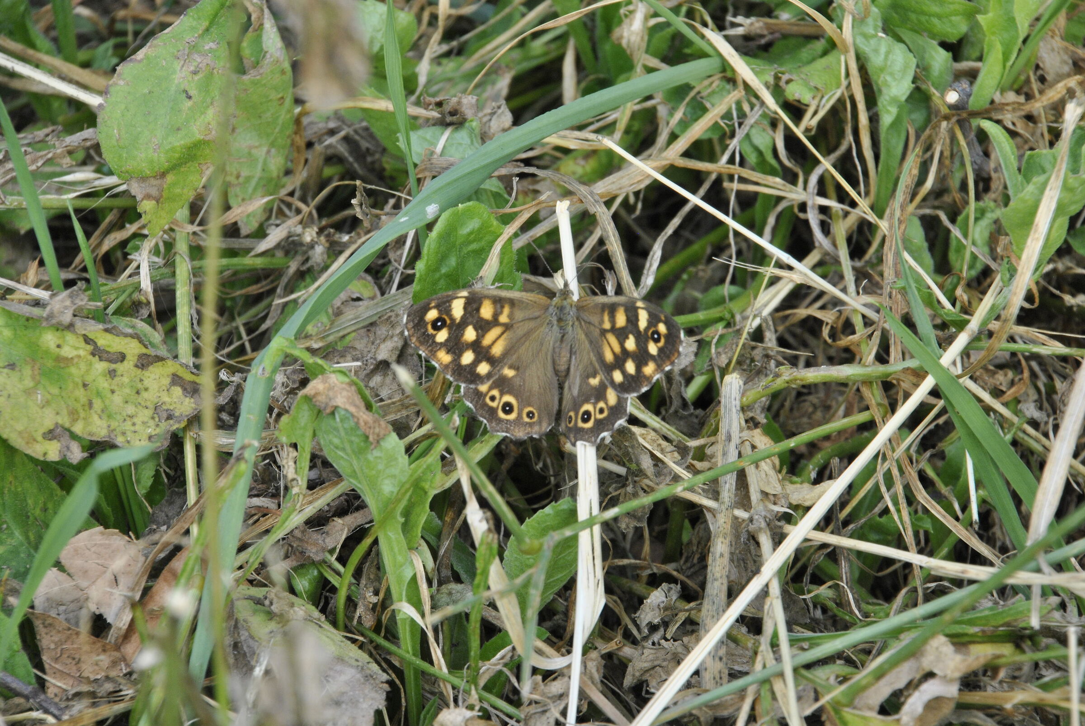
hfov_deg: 5.1
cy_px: 363
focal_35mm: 405
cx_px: 542
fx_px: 12222
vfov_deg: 3.4
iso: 400
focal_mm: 270
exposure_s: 1/60
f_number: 13
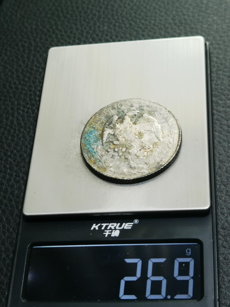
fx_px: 558
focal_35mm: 63
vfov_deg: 30.7
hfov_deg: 23.3
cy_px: 154
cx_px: 115
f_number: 1.9
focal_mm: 6.67
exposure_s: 1/100
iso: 125
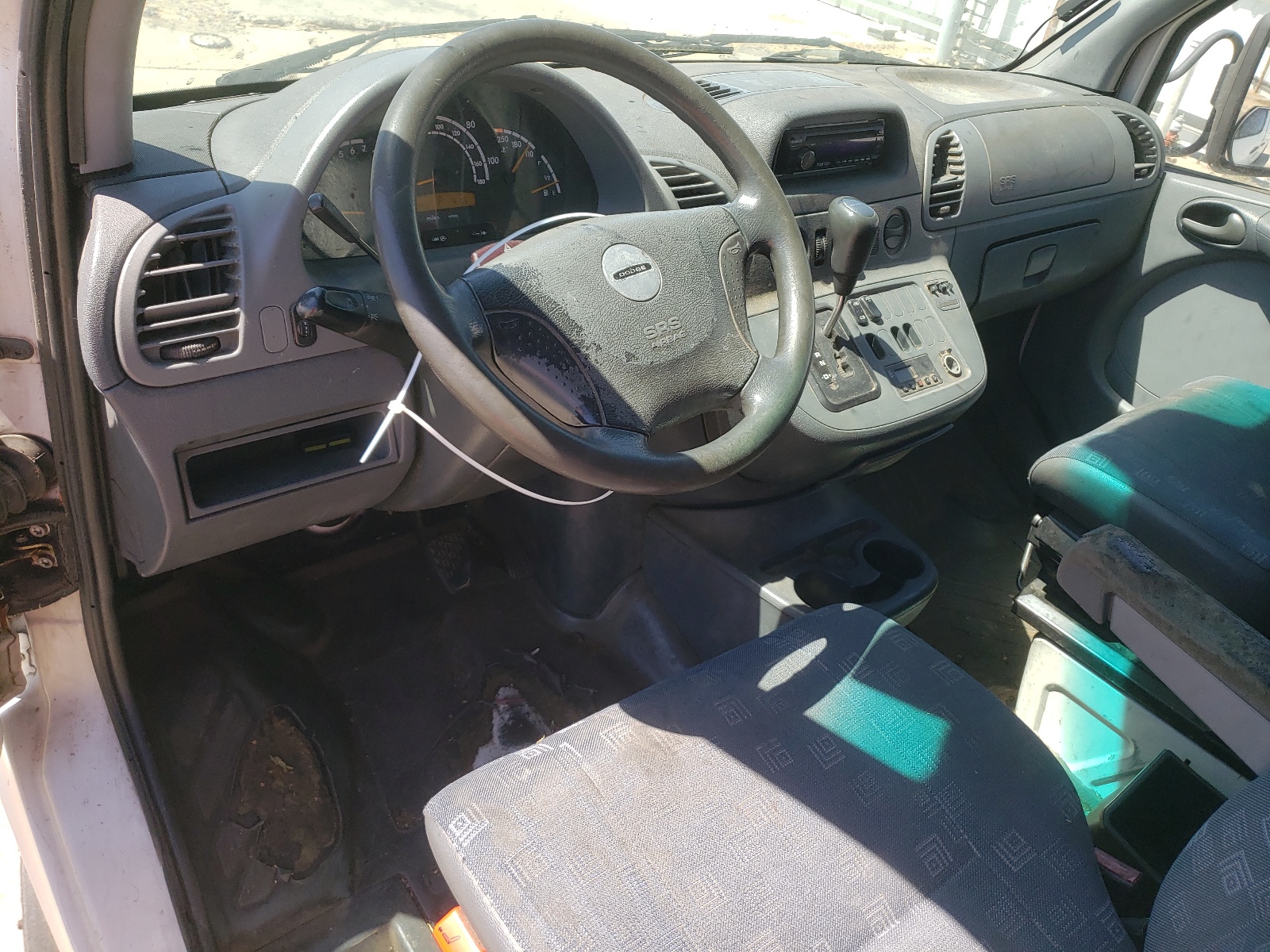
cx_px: 635
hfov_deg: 67.3
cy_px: 476
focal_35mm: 26
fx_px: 954
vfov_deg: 53.1
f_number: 1.5
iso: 50
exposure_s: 1/769
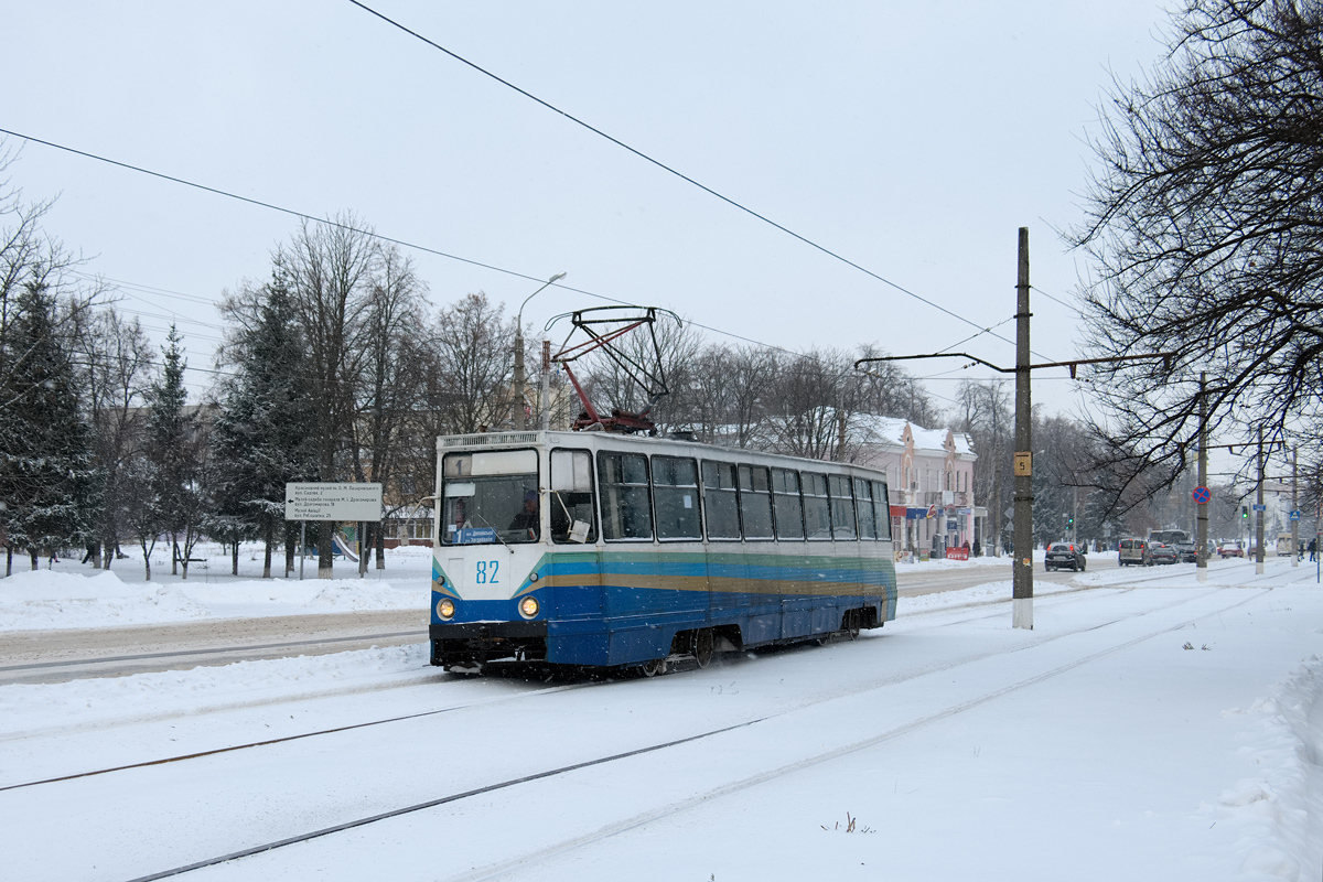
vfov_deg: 33.4
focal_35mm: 40
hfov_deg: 48.5
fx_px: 1470
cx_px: 662
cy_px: 441
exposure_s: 1/500
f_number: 4.2
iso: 200
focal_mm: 26.6
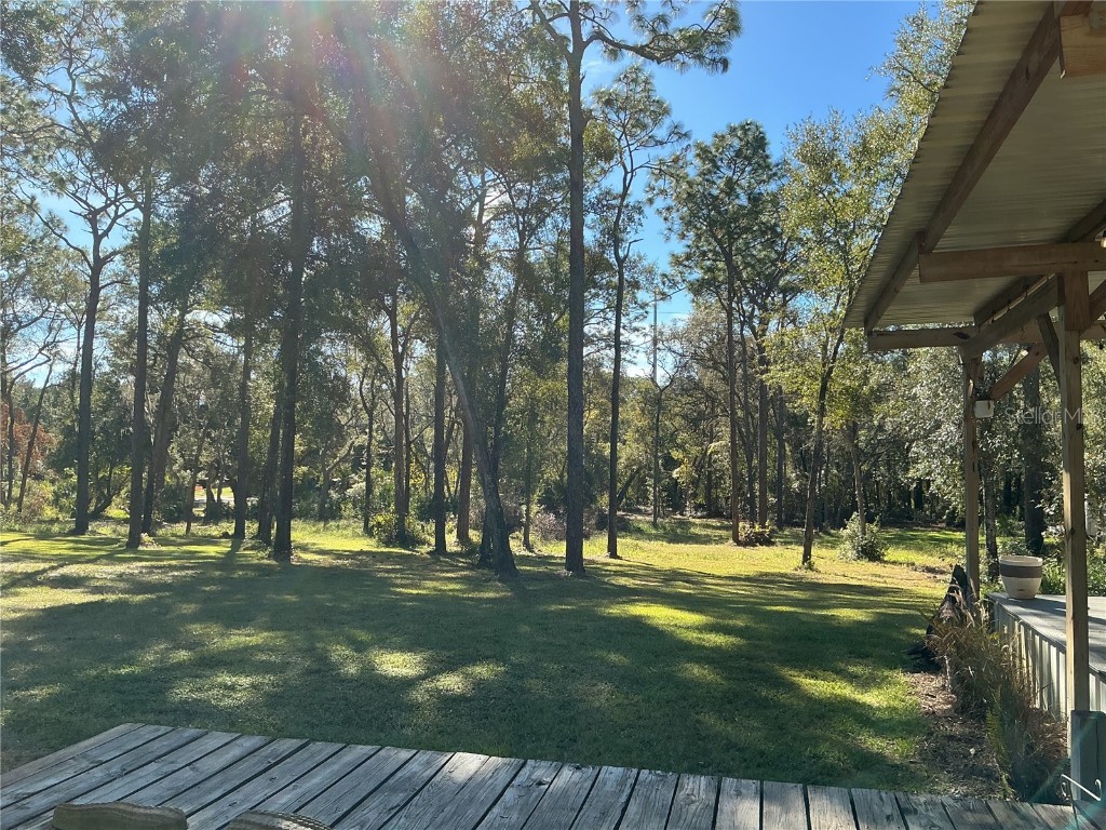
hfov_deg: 61.7
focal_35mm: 29
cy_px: 415
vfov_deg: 48.2
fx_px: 927
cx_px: 553
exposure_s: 1/593
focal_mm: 3
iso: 25
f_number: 1.8
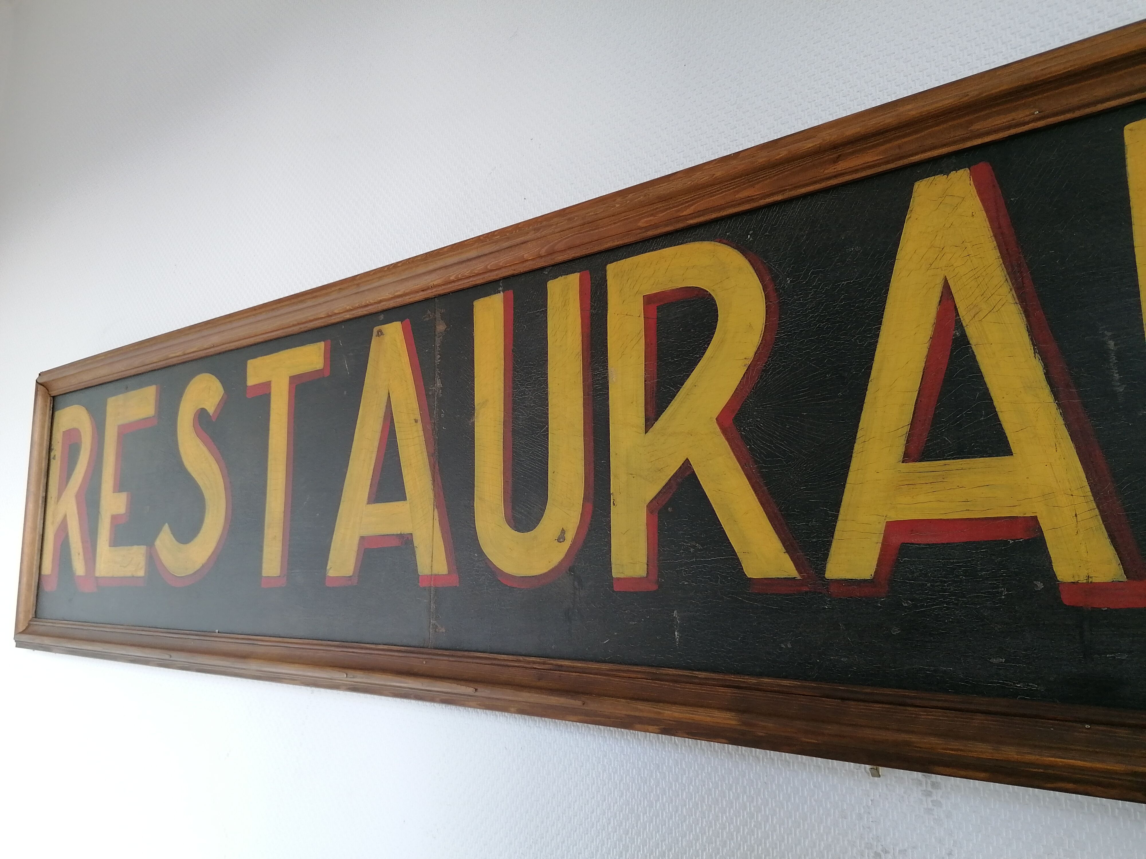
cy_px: 430
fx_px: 894
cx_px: 573
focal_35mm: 27
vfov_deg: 51.4
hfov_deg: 65.3
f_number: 1.8
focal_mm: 4.75
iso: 80
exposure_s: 1/50
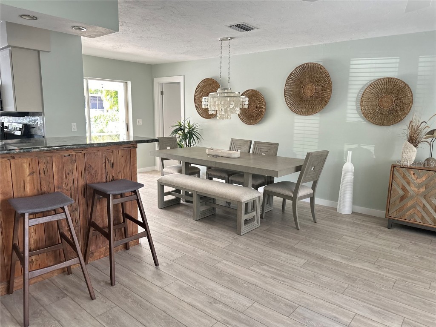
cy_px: 164
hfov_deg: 71.6
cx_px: 218
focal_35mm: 24
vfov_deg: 56.8
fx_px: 302
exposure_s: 1/121
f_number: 1.78
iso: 200
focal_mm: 6.86
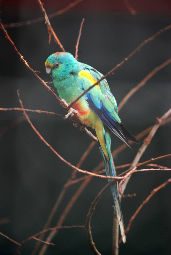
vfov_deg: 8.1
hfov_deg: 5.4
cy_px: 128
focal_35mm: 255
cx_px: 86
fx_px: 1812
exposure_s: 1/80
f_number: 4.8
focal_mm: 170
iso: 400
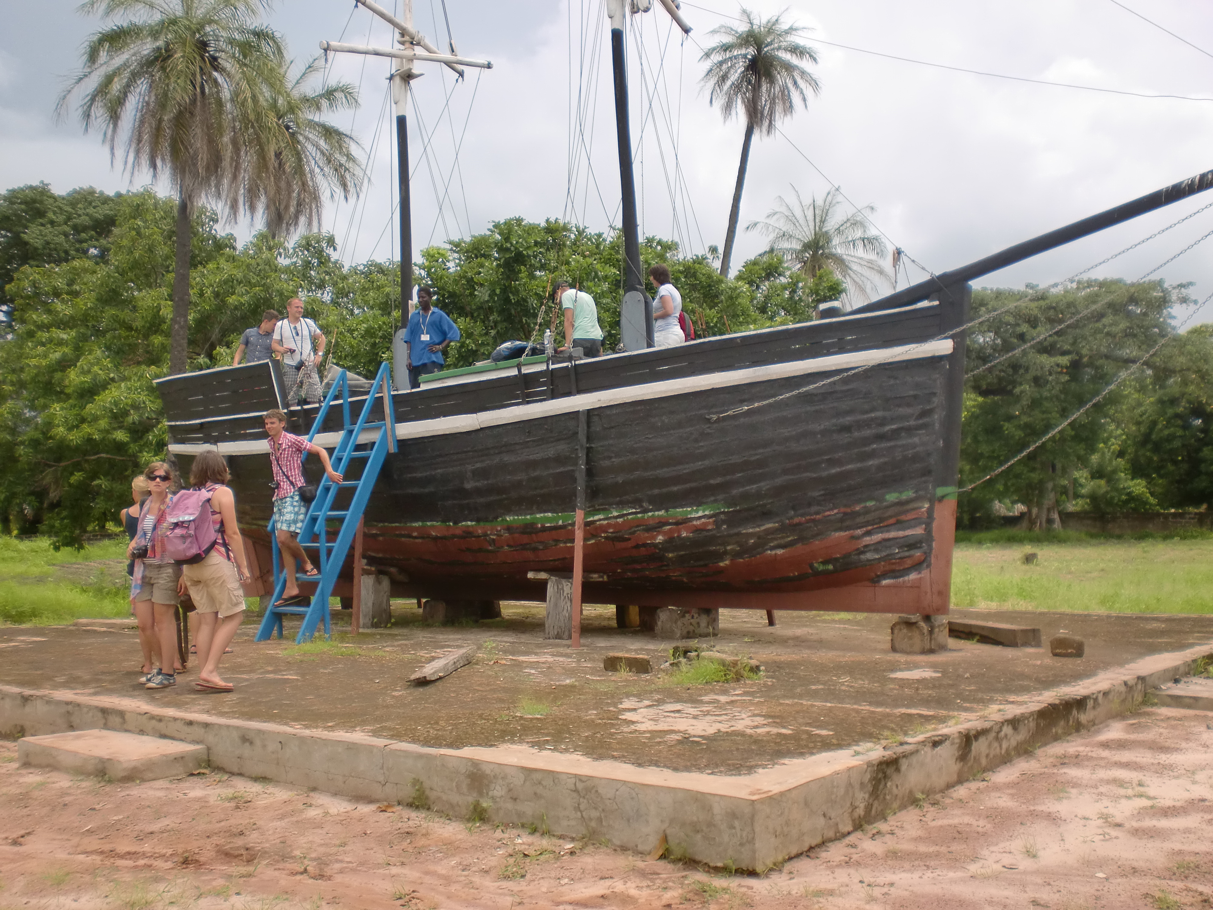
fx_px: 1226
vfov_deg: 40.7
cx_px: 606
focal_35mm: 35
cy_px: 455
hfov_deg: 52.6
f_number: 3.1
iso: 64
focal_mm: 6.3
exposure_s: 1/640
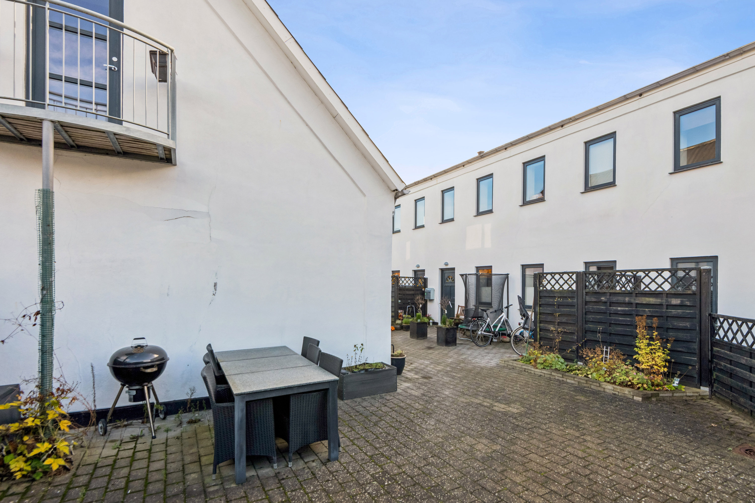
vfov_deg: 70.4
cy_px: 252
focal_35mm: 17
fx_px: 356
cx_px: 378
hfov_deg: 93.3
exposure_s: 1/160
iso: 800
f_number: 11
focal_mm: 17
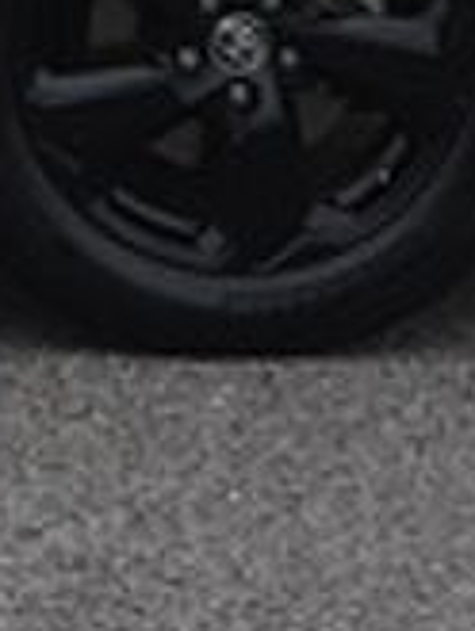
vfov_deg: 5.5
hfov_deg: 4.0
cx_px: -1122
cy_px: -325
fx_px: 6505
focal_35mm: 356
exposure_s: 1/320
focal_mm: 34
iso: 100
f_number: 9
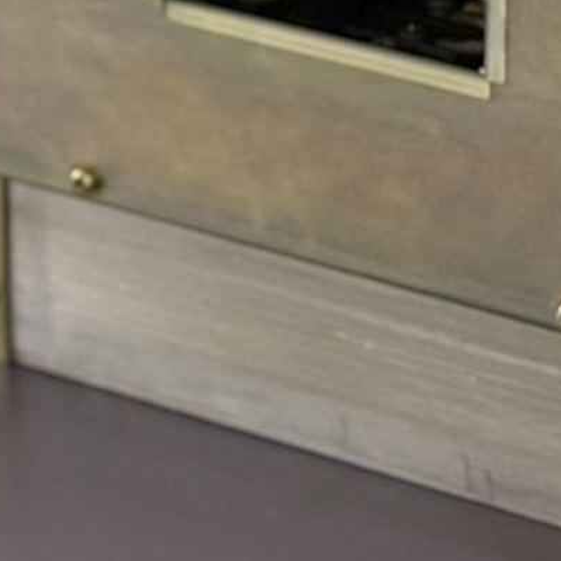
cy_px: -366
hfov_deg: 8.0
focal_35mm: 218
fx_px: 3997
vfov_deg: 7.8
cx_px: 389
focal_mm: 6.76
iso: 320
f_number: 1.78
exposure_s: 1/33
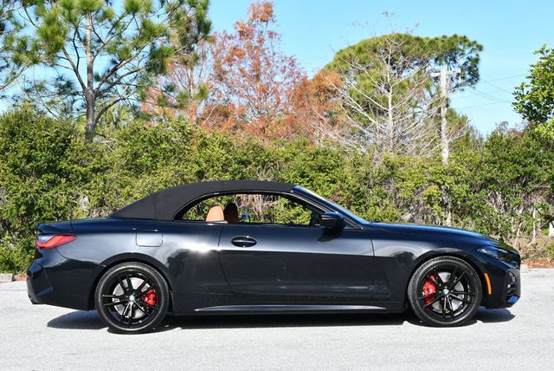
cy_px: 186
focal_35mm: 70
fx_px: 1078
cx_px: 277
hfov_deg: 28.8
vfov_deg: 19.5
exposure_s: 1/250
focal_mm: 35
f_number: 8
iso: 140
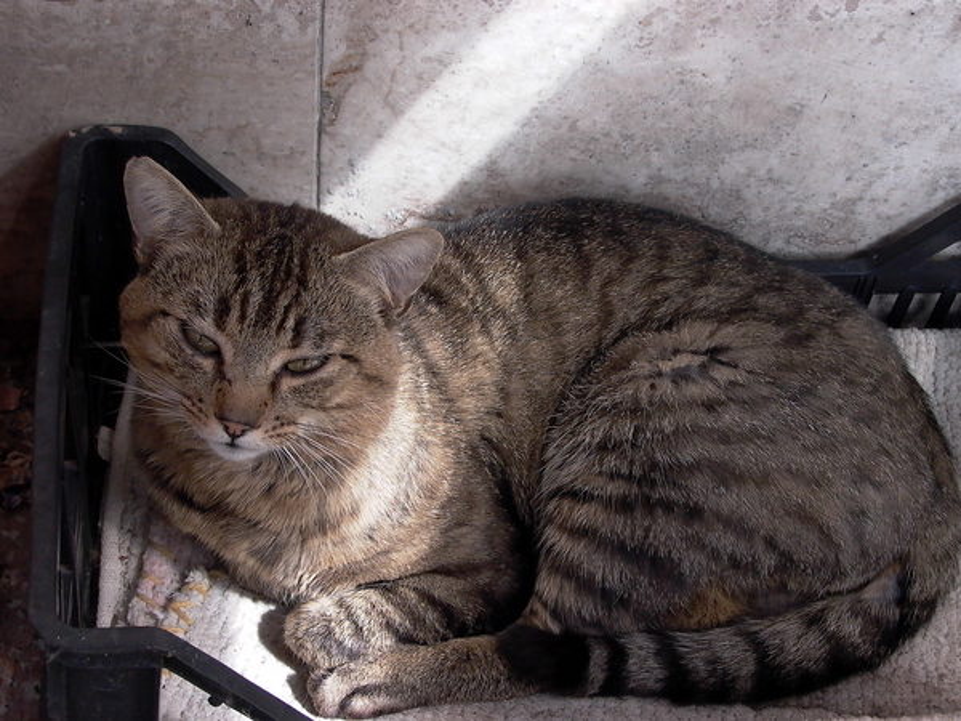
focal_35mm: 67
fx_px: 1860
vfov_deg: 21.9
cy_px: 360
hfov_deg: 29.0
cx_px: 480
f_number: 3.73
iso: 100
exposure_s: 1/206
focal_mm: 14.26
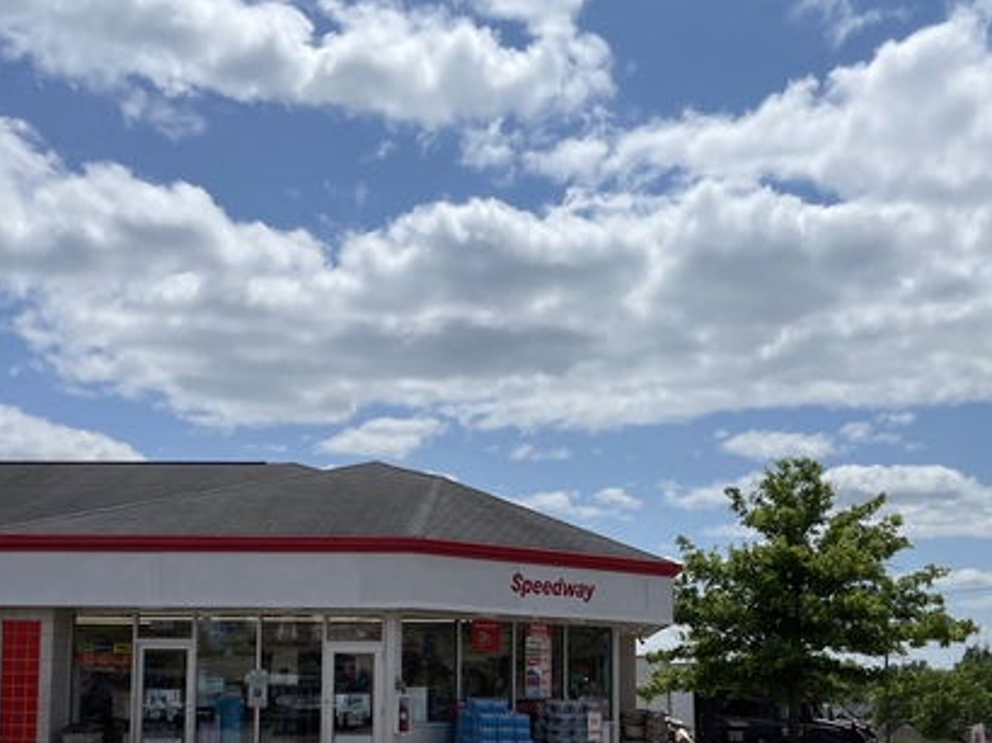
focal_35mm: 46
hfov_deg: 41.2
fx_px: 1317
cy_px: 561
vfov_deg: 30.9
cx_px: 458
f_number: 1.6
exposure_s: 1/11905
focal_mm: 4.2
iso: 32
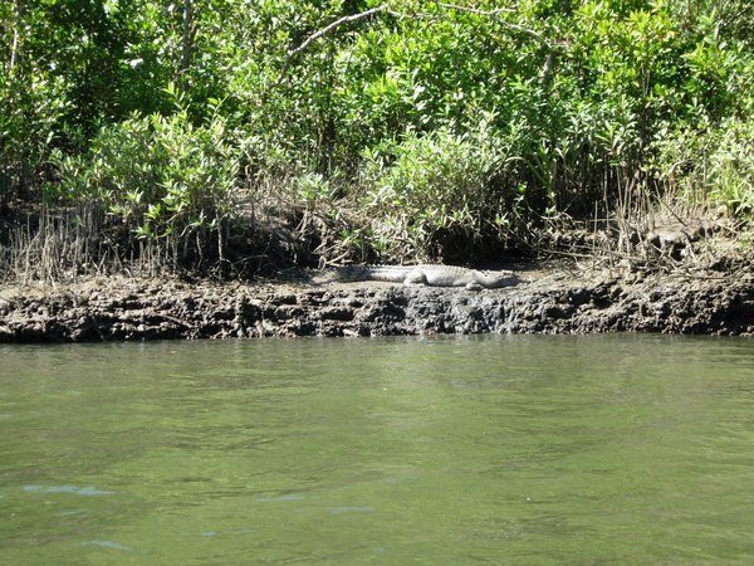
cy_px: 283
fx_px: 2461
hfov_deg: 17.4
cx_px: 377
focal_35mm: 113
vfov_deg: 13.1
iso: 79
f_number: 4.9
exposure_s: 1/186
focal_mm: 23.4
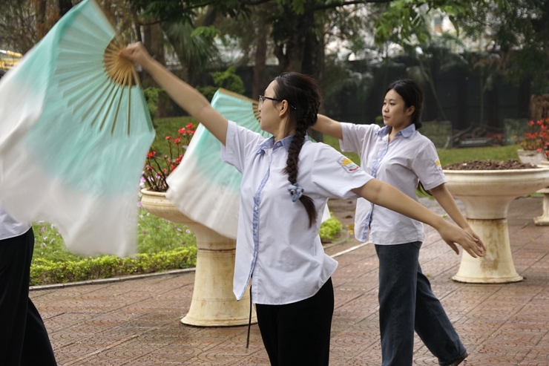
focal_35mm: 106
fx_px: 1616
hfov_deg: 19.3
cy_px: 183
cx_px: 274
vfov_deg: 12.9
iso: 500
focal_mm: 71.3
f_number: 5.6
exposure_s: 1/100
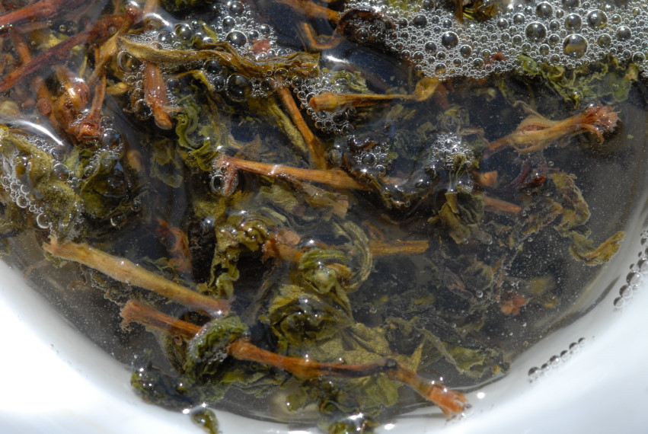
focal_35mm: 158
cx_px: 324
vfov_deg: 8.7
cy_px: 217
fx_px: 2839
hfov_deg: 13.0
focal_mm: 105
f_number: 13
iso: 400
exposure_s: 1/80
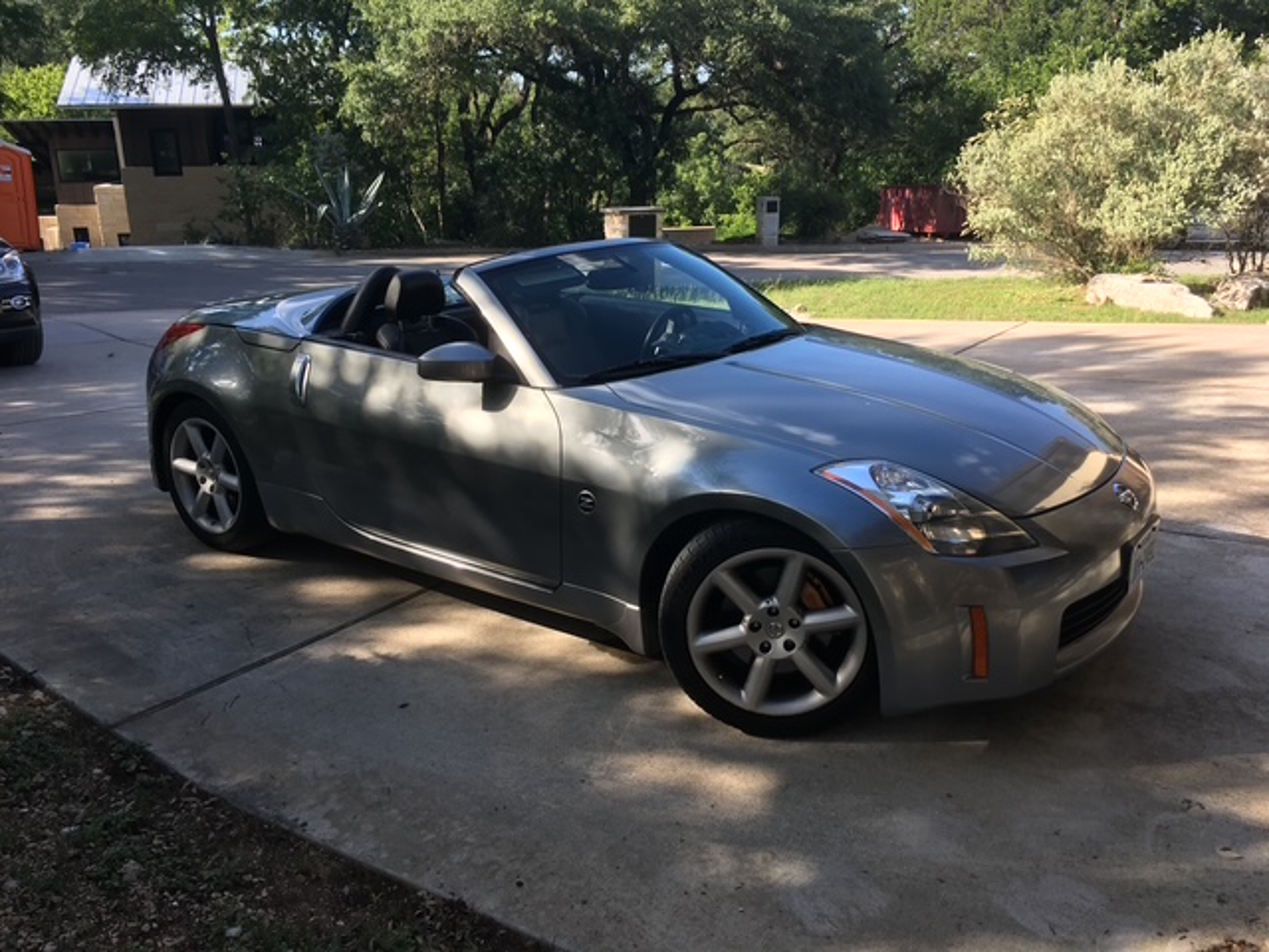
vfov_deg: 48.2
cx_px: 634
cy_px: 476
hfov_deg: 61.7
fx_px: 1063
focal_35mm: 29
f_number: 2.2
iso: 25
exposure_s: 1/370
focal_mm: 4.15
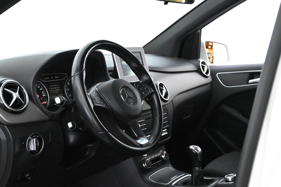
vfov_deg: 25.8
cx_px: 140
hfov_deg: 37.9
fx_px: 410
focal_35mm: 52
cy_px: 94
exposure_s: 1/60
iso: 11400
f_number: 5.3
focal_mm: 35
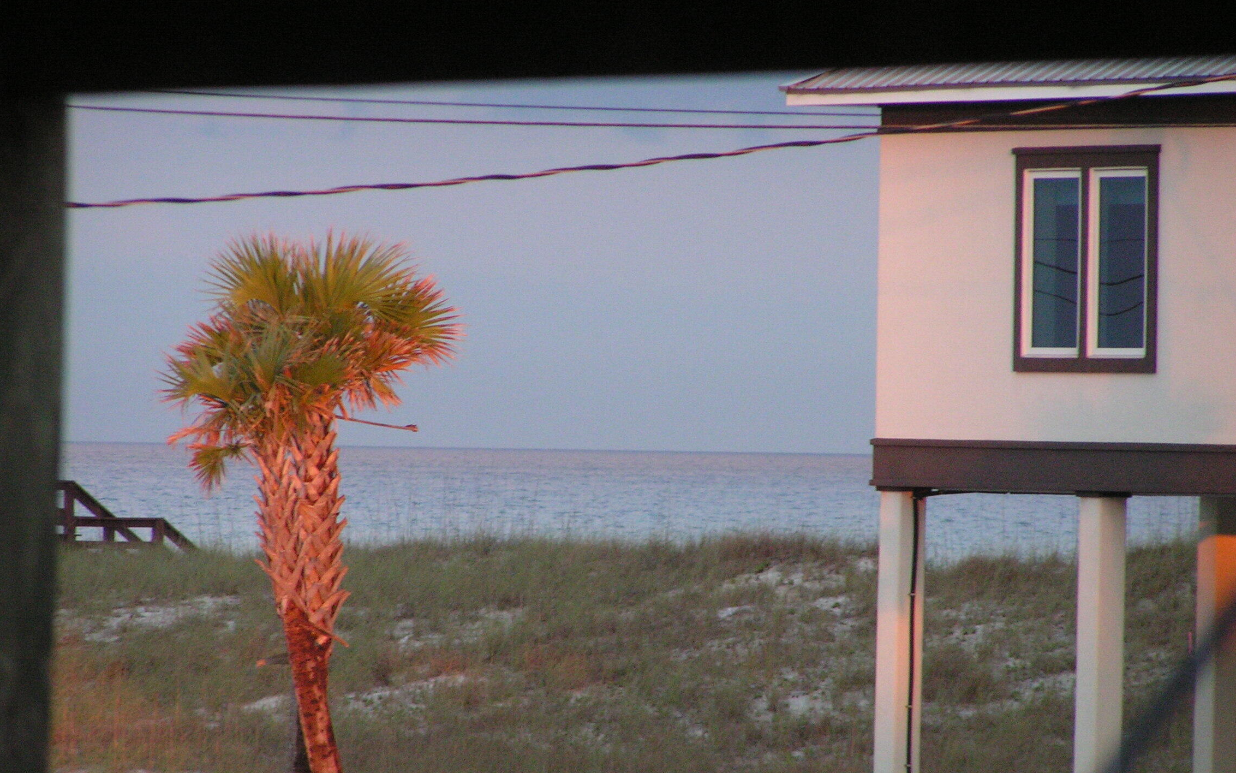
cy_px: 449
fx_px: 13003
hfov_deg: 5.4
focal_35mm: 386
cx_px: 618
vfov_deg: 3.4
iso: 200
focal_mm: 60.2
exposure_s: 1/200
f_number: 3.5
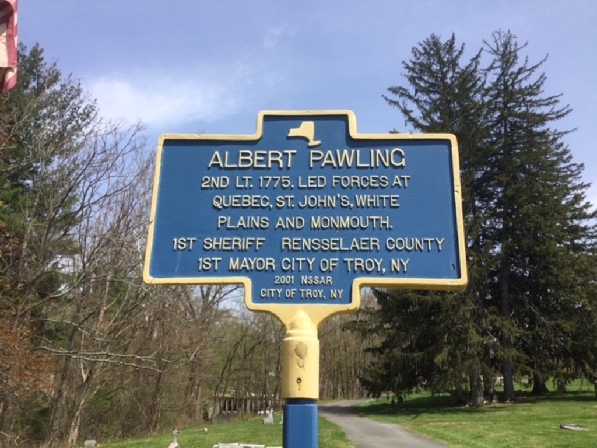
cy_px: 224
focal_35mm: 31
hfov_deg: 58.4
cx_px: 298
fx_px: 535
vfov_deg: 45.4
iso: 25
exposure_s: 1/1116
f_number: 2.4
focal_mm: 3.3
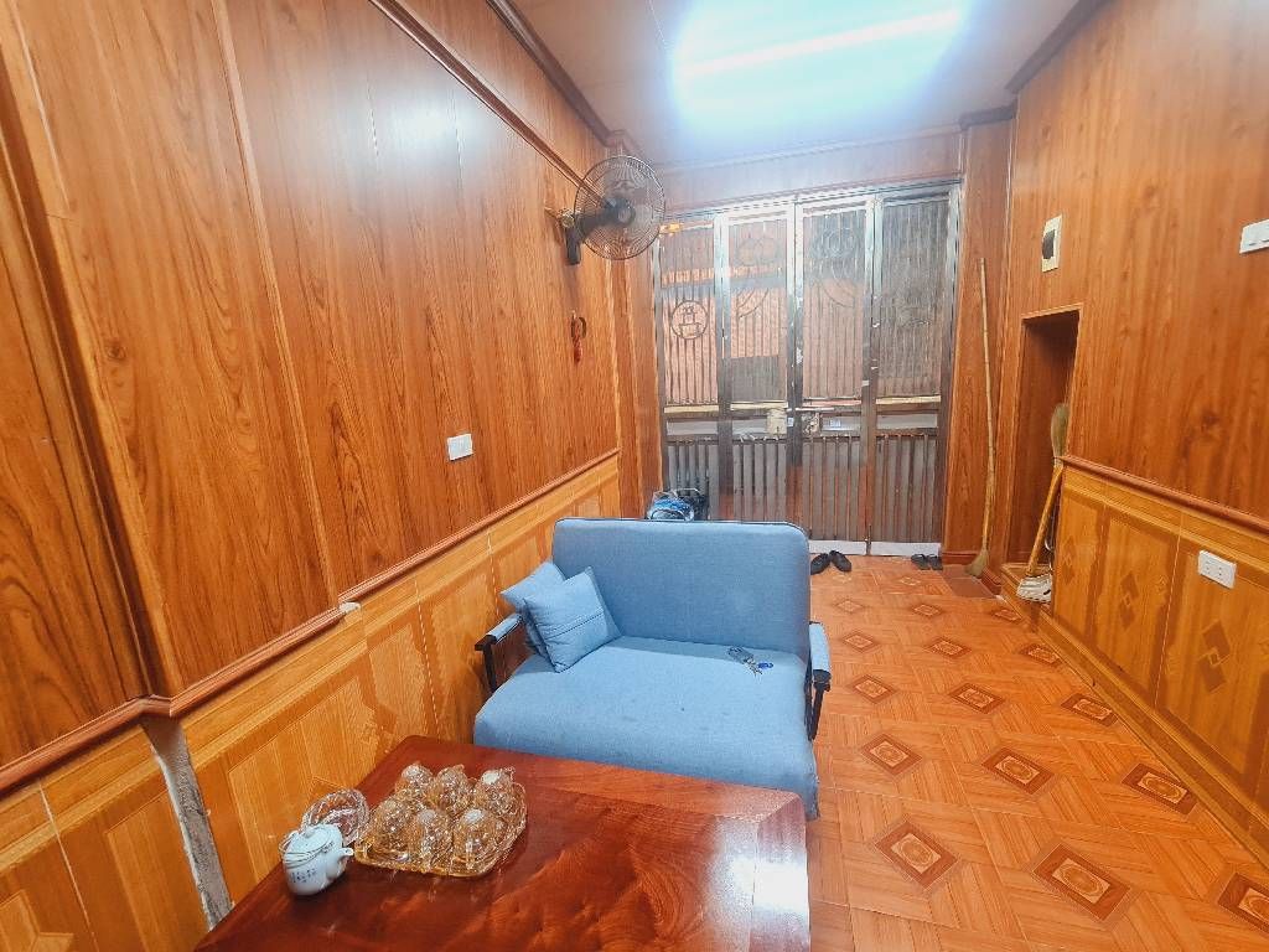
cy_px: 476
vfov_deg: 89.9
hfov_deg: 106.2
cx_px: 634
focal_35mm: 13
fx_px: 477
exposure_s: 1/50
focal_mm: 2.2
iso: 320
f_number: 2.2
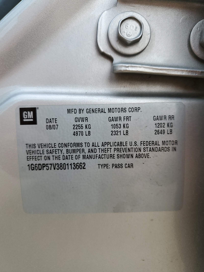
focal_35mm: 26
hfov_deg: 53.1
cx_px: 102
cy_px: 136
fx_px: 204
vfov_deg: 67.3
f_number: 1.5
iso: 50
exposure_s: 1/556
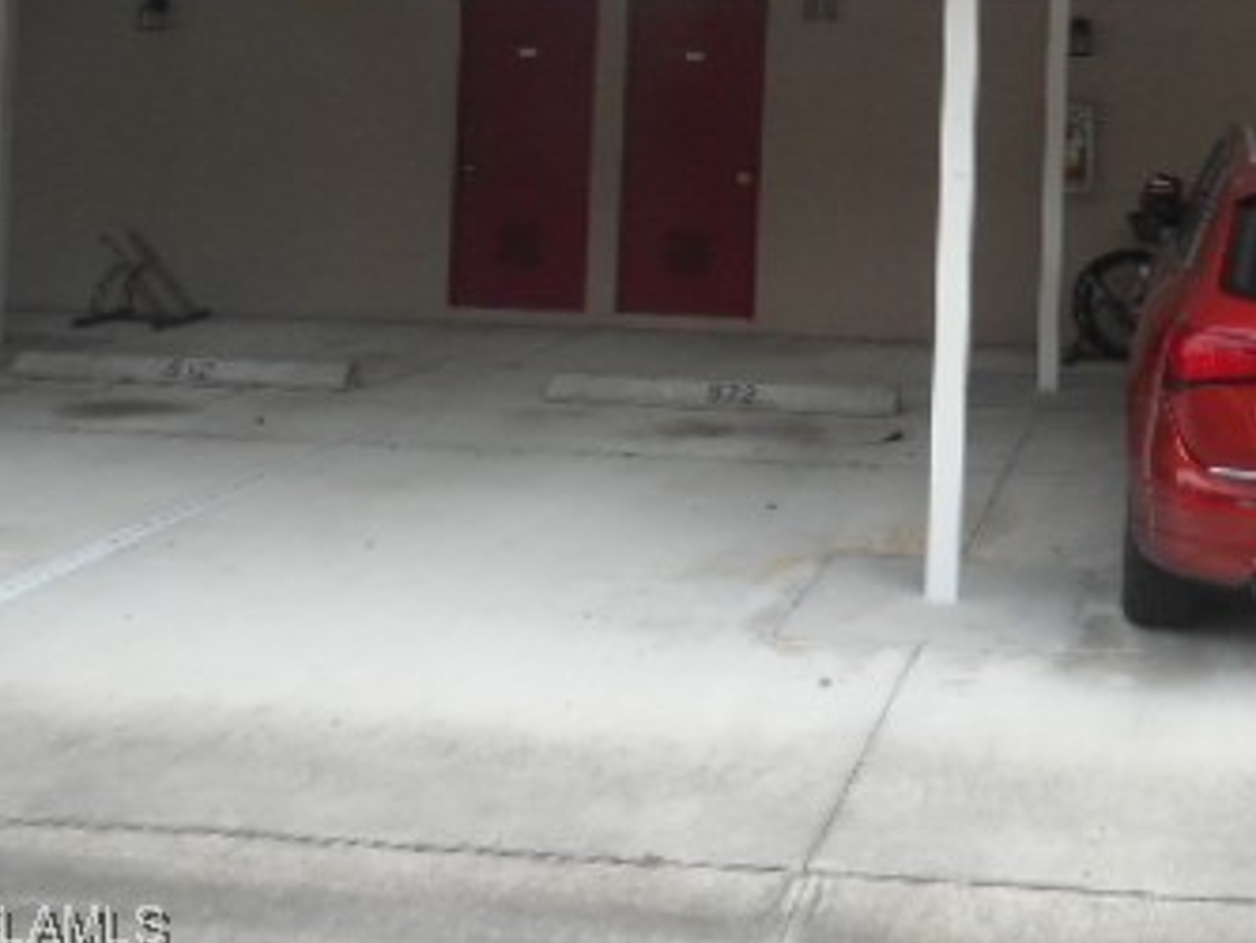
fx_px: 1742
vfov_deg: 28.9
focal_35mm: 48
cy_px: 72
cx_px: 1079
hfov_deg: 37.6
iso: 125
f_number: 3.7
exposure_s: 1/250
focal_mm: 4.5
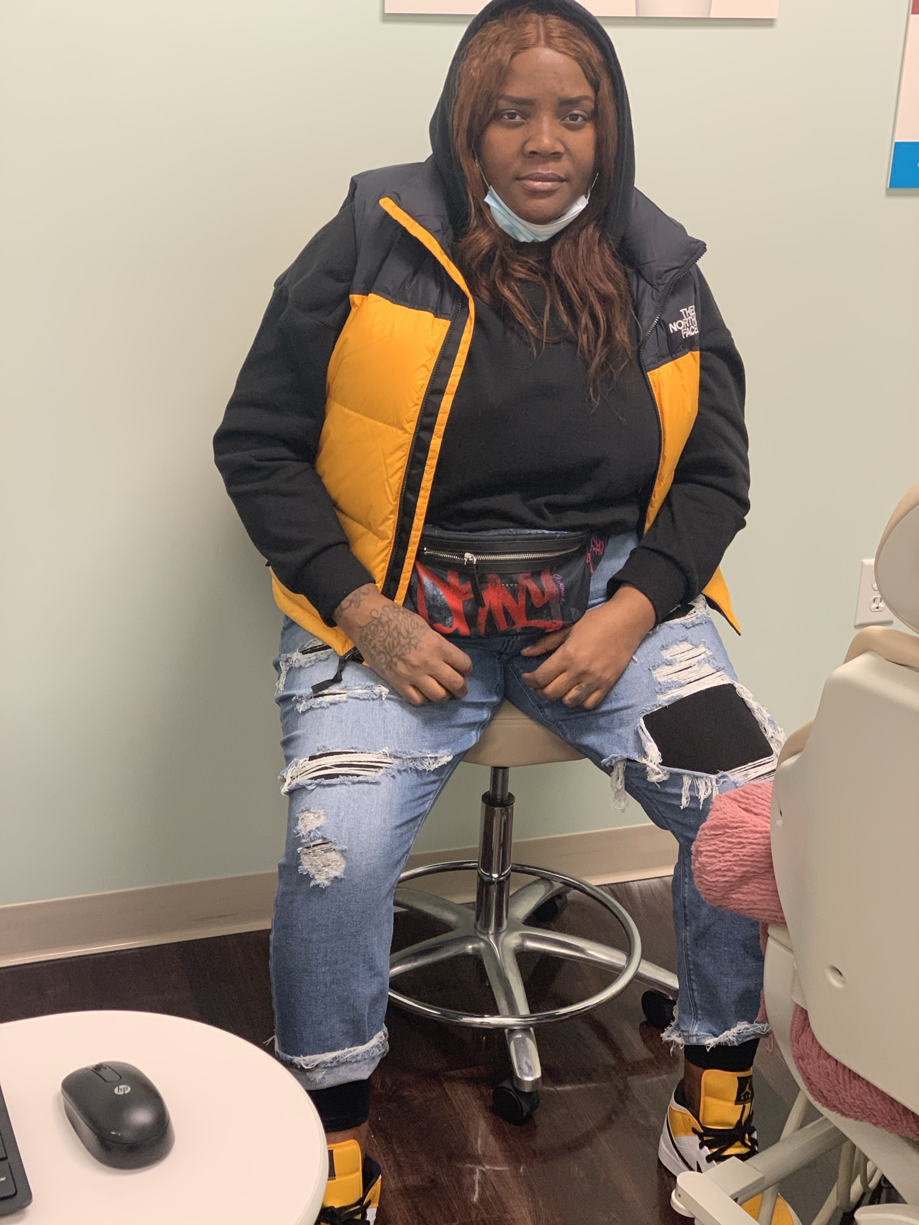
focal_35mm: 52
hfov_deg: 28.0
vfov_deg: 36.8
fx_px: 1841
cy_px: 612
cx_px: 460
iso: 200
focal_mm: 6
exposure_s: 1/60
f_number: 2.4
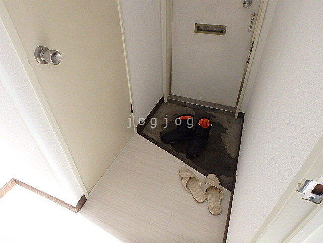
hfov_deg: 79.0
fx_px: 196
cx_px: 162
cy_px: 122
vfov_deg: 63.4
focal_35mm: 21
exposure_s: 1/60
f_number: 3.5
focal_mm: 3.7
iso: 800
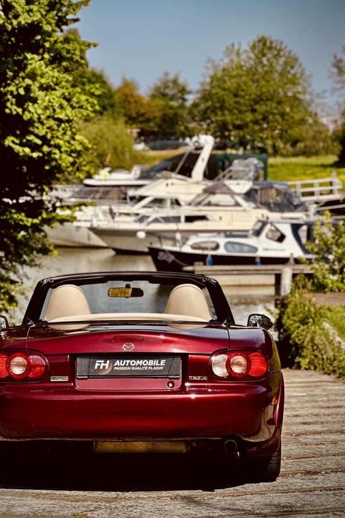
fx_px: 1337
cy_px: 236
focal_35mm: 93
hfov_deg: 14.7
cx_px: 129
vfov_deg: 21.9
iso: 32
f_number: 2.8
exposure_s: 1/708
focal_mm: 9
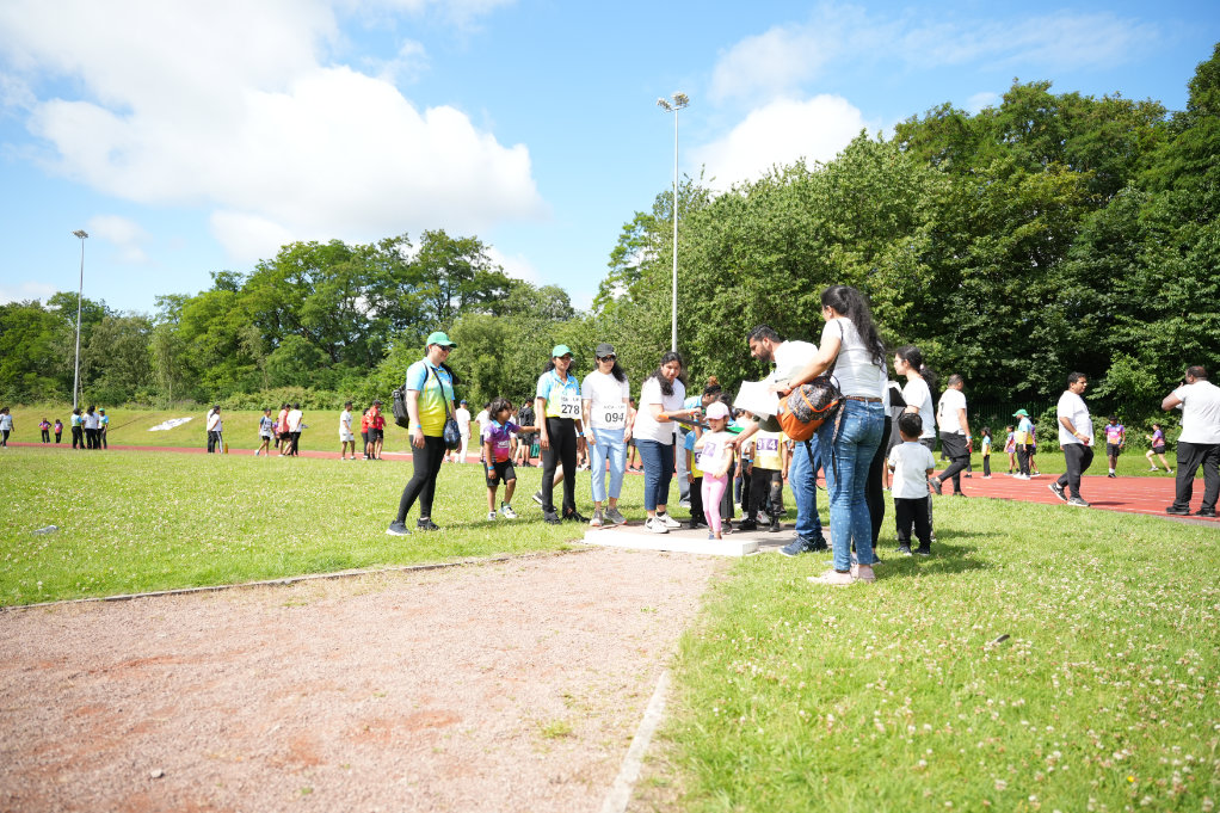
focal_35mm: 24
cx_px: 610
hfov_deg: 73.8
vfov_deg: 53.1
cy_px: 406
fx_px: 813
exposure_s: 1/3200
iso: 400
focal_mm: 24
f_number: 2.8
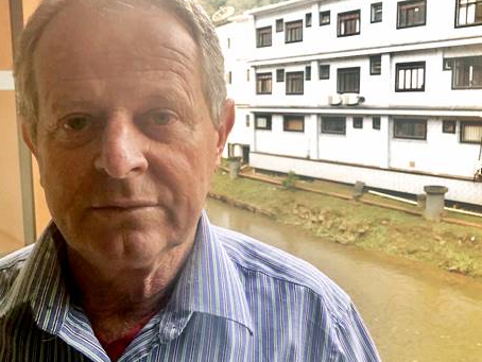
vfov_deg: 38.7
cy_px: 176
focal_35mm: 37
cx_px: 223
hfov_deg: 50.1
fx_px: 515
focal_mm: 3.99
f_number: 1.8
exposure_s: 1/15
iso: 40
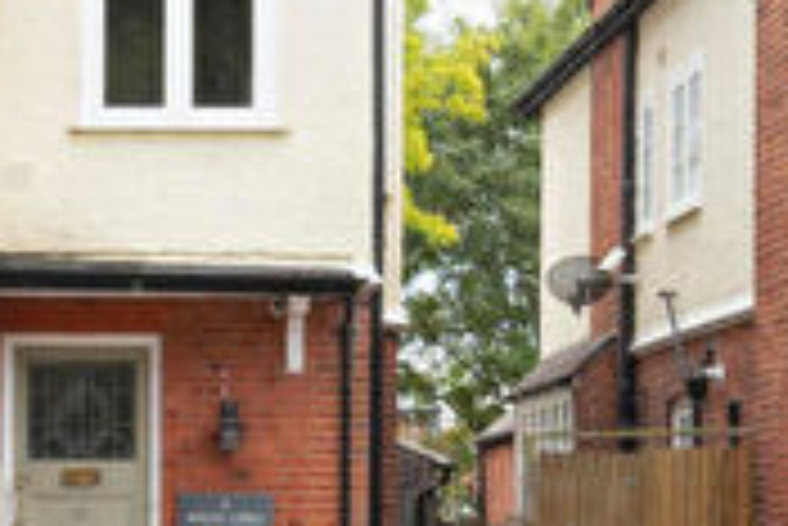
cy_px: -13
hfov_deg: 24.2
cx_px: -383
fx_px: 1446
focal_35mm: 66
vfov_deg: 20.0
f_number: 8
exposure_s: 1/125
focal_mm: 16.5
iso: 200
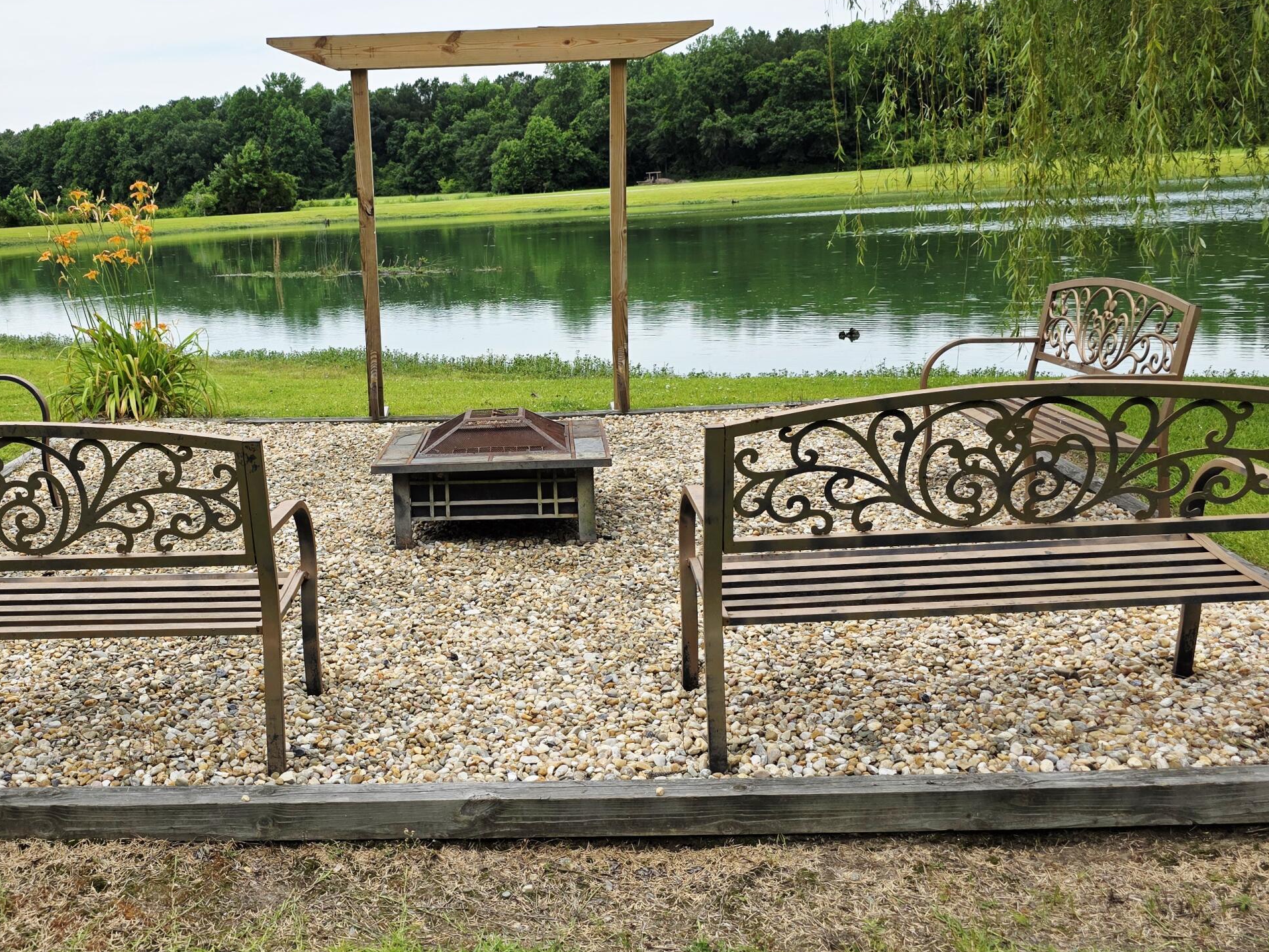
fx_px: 1320
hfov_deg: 50.6
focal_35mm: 36
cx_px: 440
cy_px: 471
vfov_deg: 39.7
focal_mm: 6.3
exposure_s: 1/5000
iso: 80
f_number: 1.7
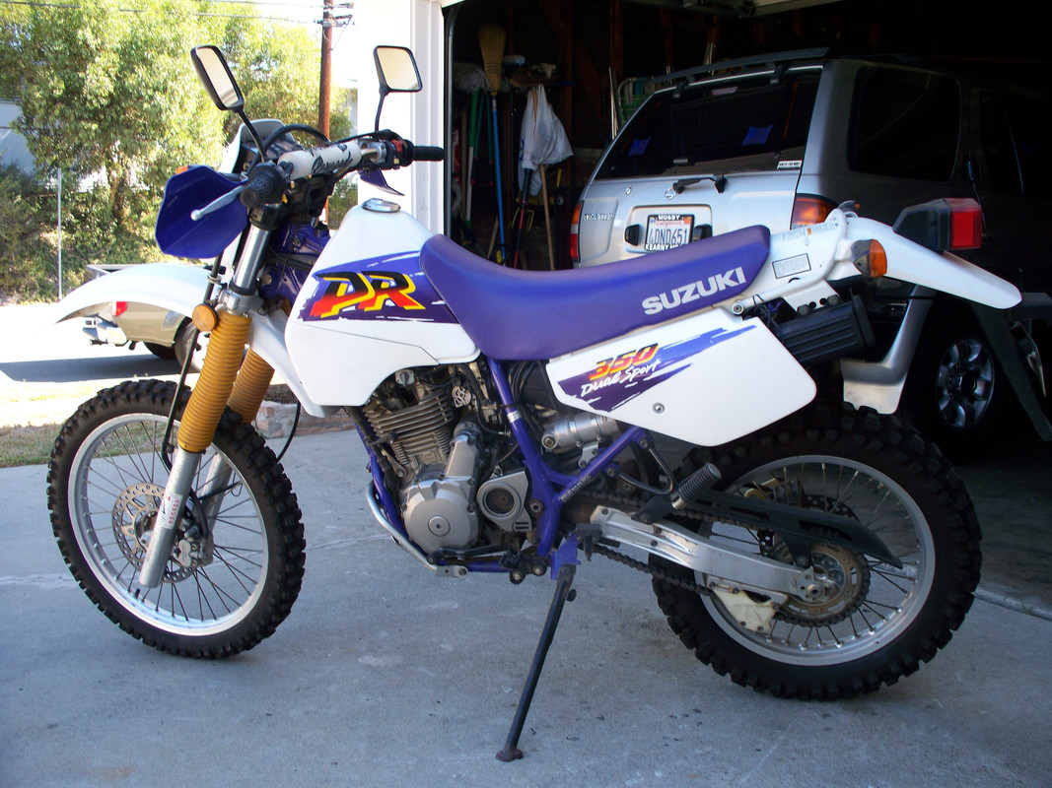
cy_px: 394
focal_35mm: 36
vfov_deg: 39.6
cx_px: 526
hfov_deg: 51.4
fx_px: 1094
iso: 64
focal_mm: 7.54
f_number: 2.8
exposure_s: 1/100
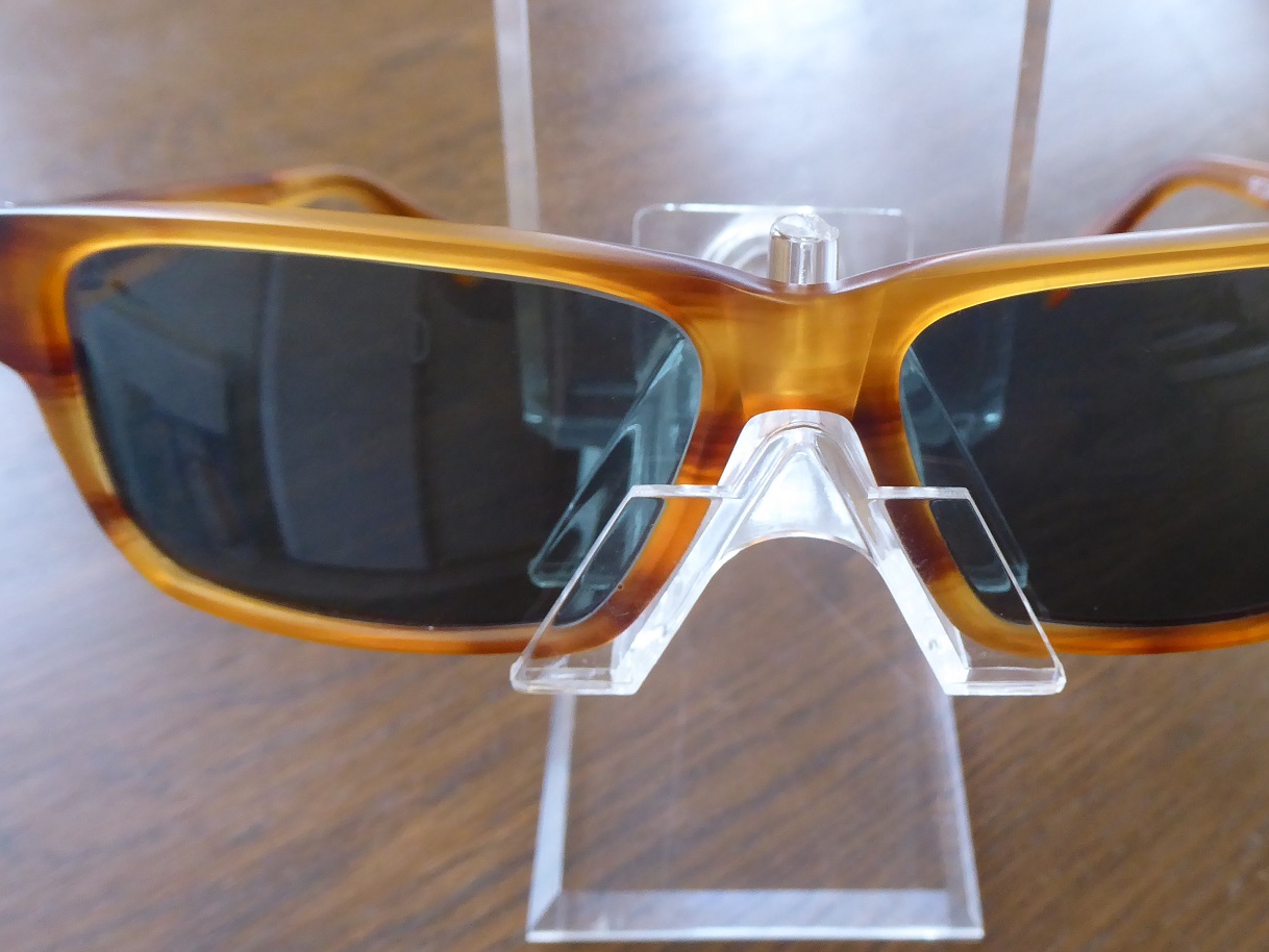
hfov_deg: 46.4
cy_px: 476
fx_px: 1467
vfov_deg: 36.0
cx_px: 780
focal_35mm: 40
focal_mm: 5
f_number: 3.5
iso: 400
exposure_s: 1/50
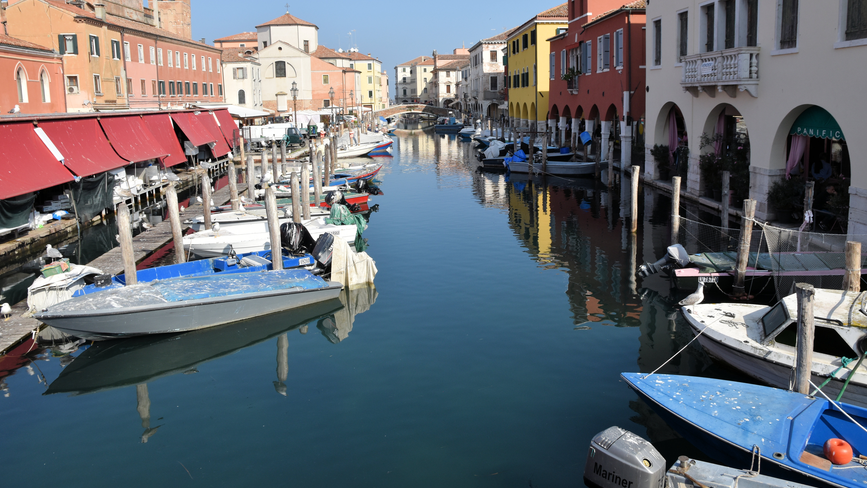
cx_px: 444
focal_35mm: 26
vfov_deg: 44.2
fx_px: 598
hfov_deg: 71.9
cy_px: 198
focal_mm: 16
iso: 200
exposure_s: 1/320
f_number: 9
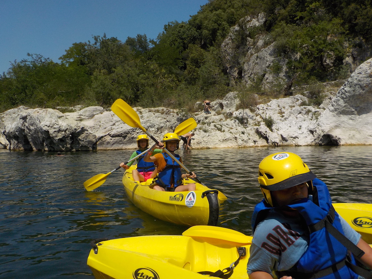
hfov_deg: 60.0
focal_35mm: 30
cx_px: 186
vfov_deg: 46.8
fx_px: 322
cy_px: 140
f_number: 6.6
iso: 125
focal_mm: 4.1
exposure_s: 1/640
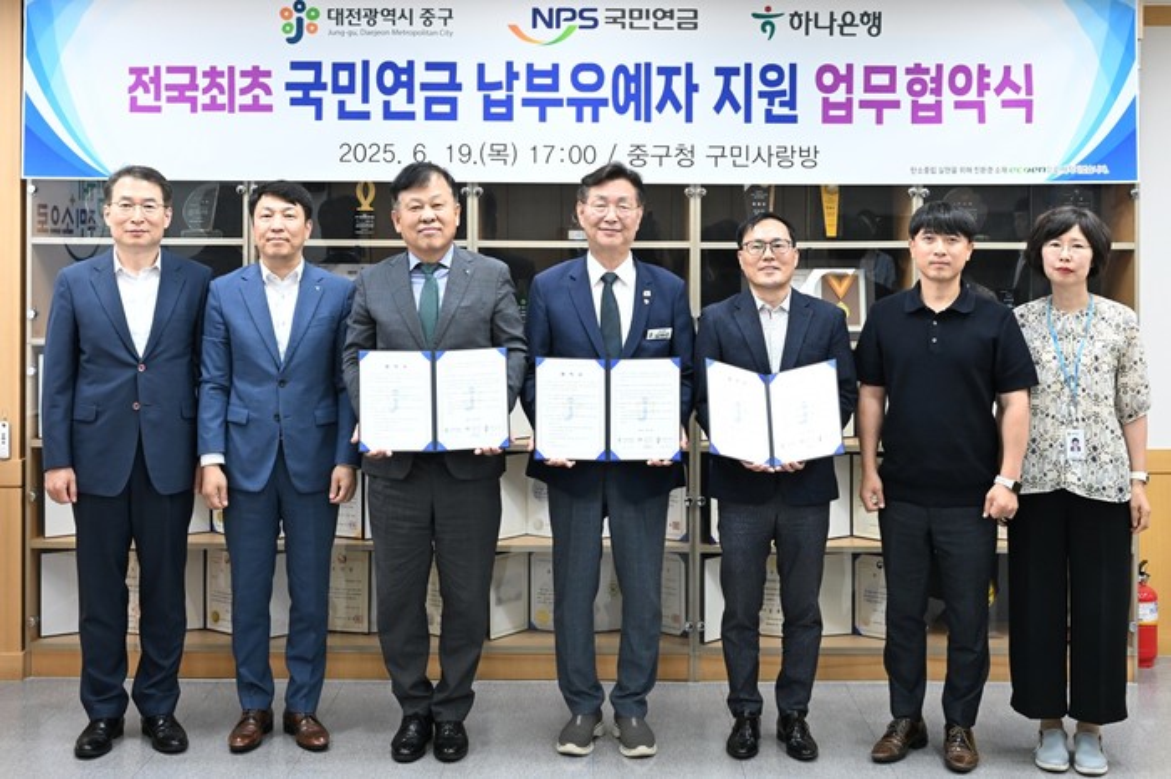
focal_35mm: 40
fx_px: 1300
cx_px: 586
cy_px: 390
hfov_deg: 48.5
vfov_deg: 33.4
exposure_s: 1/125
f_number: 5.6
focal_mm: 40
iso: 2500
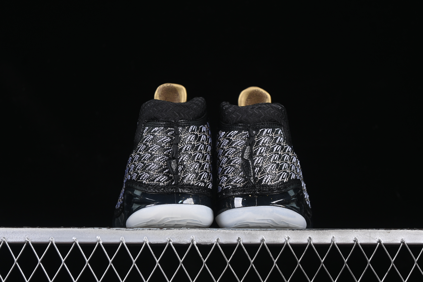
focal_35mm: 75
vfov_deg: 18.2
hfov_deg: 27.0
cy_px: 141
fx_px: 881
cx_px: 212
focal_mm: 50
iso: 160
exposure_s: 1/60
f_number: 6.3
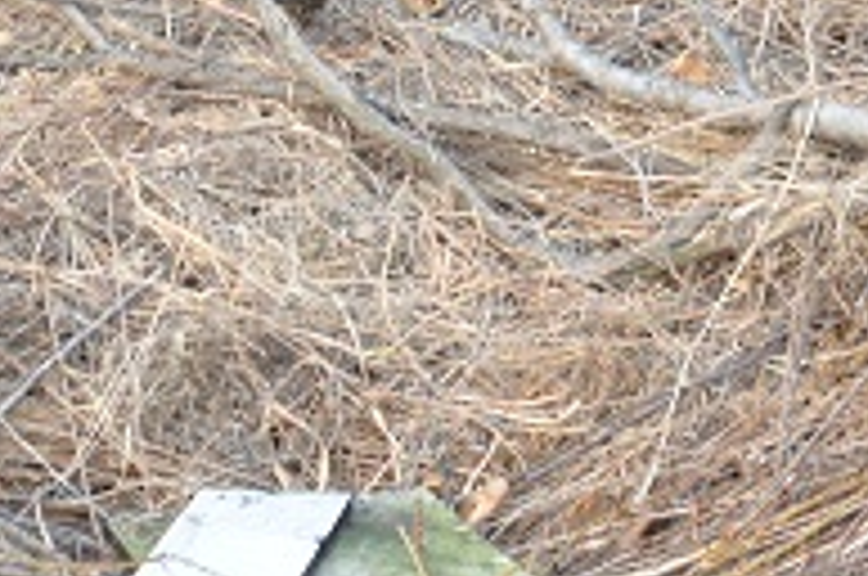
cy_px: -702
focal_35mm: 120
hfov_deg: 16.3
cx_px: -202
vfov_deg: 10.2
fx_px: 2889
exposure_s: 1/160
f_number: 6.3
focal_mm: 18
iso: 400
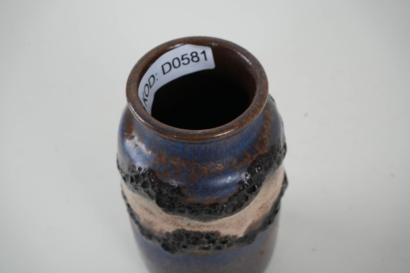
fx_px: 660
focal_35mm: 58
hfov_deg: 34.5
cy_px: 136
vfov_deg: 23.4
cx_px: 205
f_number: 10
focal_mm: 58
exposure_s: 1/80
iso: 2500
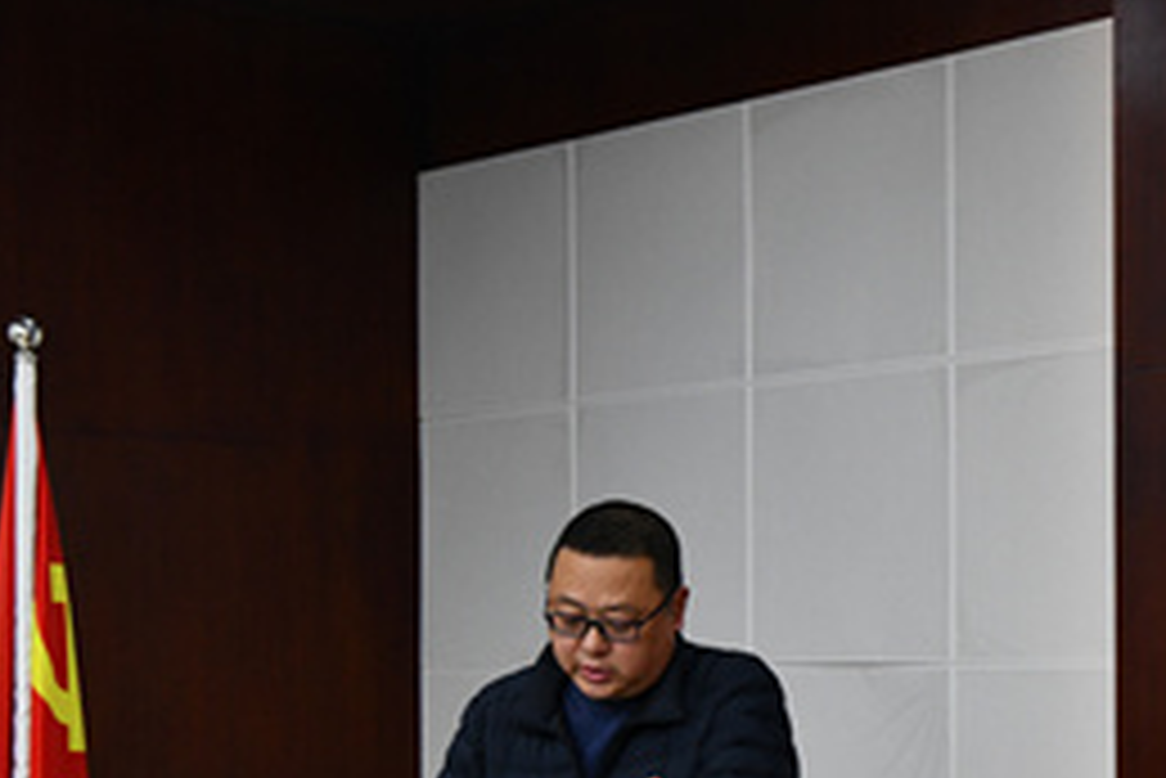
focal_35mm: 81
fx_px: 2625
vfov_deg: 16.7
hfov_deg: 24.4
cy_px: 668
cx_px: 1035
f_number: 5.6
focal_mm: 42
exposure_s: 1/125
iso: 2000
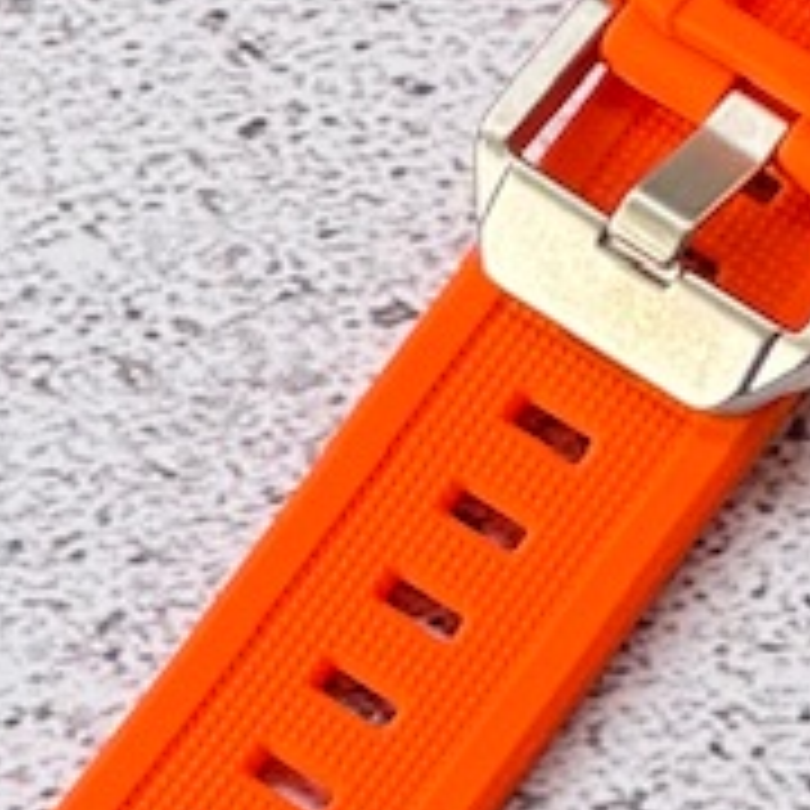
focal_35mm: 483
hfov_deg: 3.6
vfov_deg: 3.6
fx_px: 12787
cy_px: -860
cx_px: 936
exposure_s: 1/108
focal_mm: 9
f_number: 2.8
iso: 25
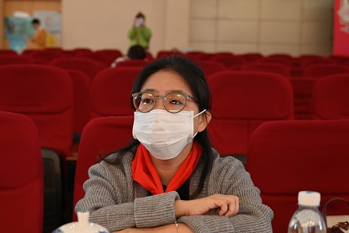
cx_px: 157
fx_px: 611
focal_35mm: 63
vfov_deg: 21.5
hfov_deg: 31.9
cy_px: 152
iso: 900
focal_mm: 48
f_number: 4
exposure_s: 1/125
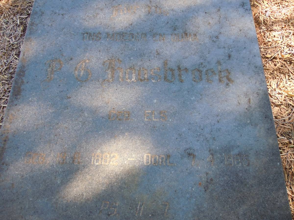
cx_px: 147
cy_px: 110
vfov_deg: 41.8
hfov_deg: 54.0
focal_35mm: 34
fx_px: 289
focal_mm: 6.2
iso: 200
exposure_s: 1/100
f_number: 3.6
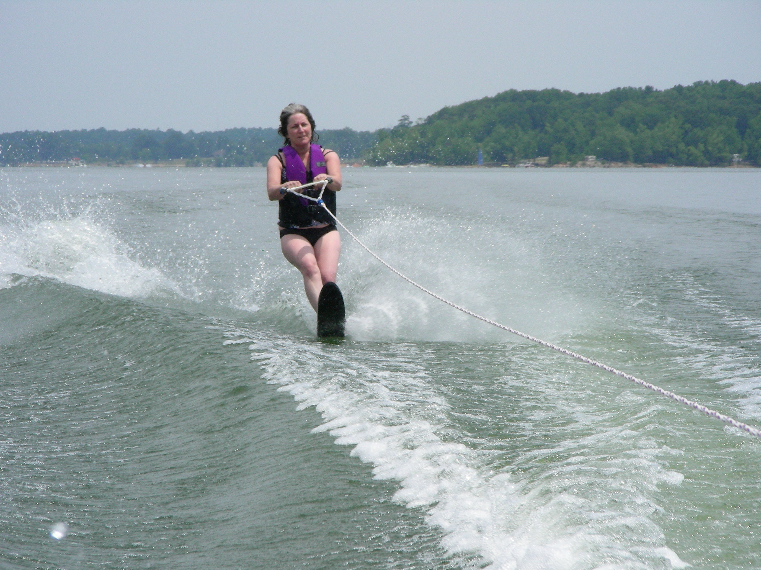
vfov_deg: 7.6
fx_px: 4309
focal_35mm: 196
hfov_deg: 10.1
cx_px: 380
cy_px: 285
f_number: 5.6
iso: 50
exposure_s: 1/513
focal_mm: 32.7
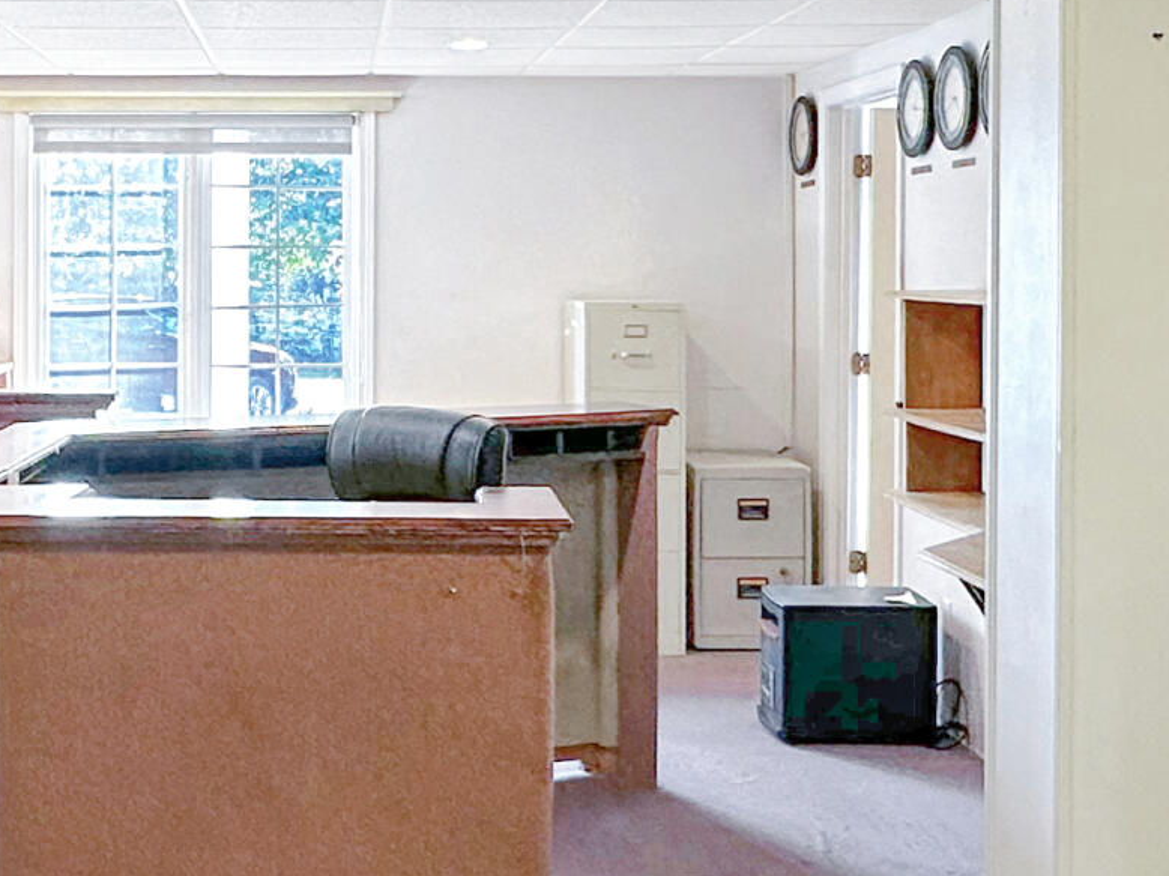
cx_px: 299
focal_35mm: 54
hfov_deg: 34.8
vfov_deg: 26.8
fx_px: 1823
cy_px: 285
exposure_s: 1/120
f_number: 2.2
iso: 250
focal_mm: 2.22
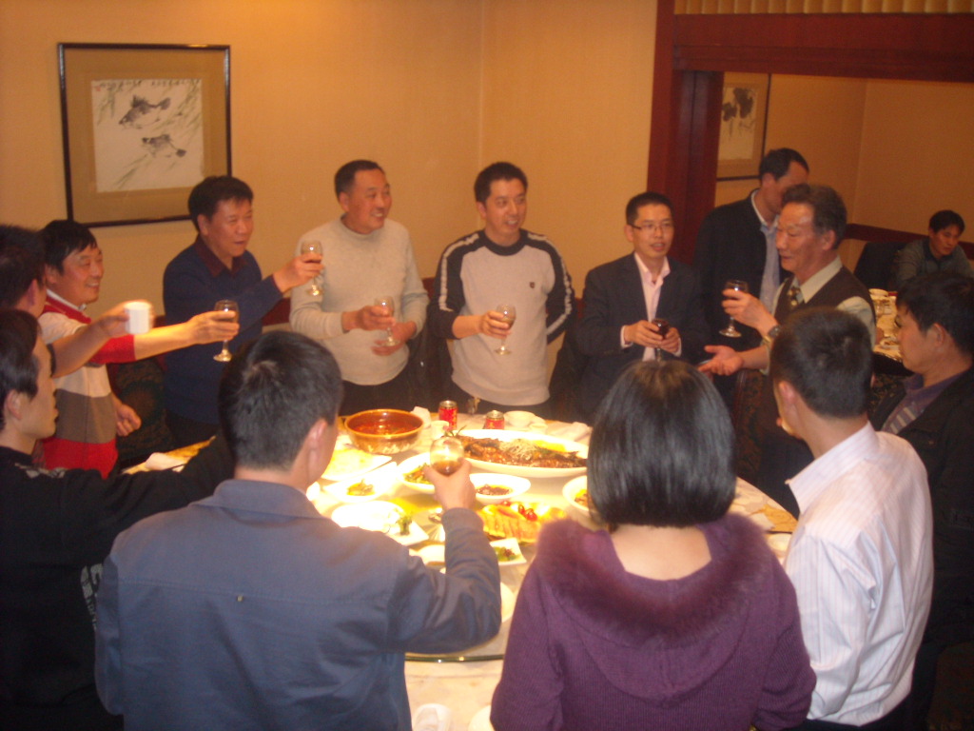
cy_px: 366
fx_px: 985
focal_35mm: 35
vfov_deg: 40.7
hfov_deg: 52.6
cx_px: 487
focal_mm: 5.7
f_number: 2.8
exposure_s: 1/35
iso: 200
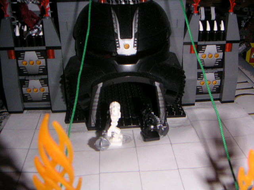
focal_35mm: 40
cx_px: 127
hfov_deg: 46.8
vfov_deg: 36.0
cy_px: 95
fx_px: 294
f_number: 6.7
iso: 200
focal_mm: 5.3
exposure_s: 1/45
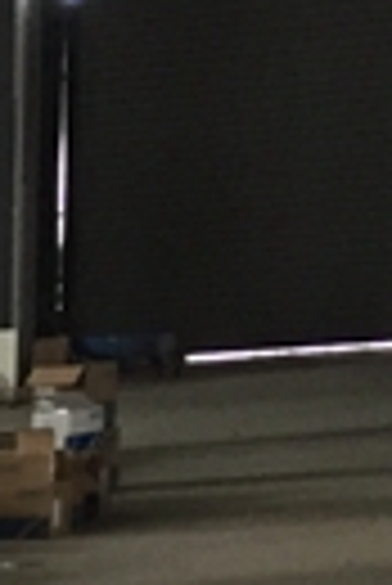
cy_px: 1141
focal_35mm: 159
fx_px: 2590
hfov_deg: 7.7
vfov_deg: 11.7
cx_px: -721
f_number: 2.2
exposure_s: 1/33
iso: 200
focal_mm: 4.15
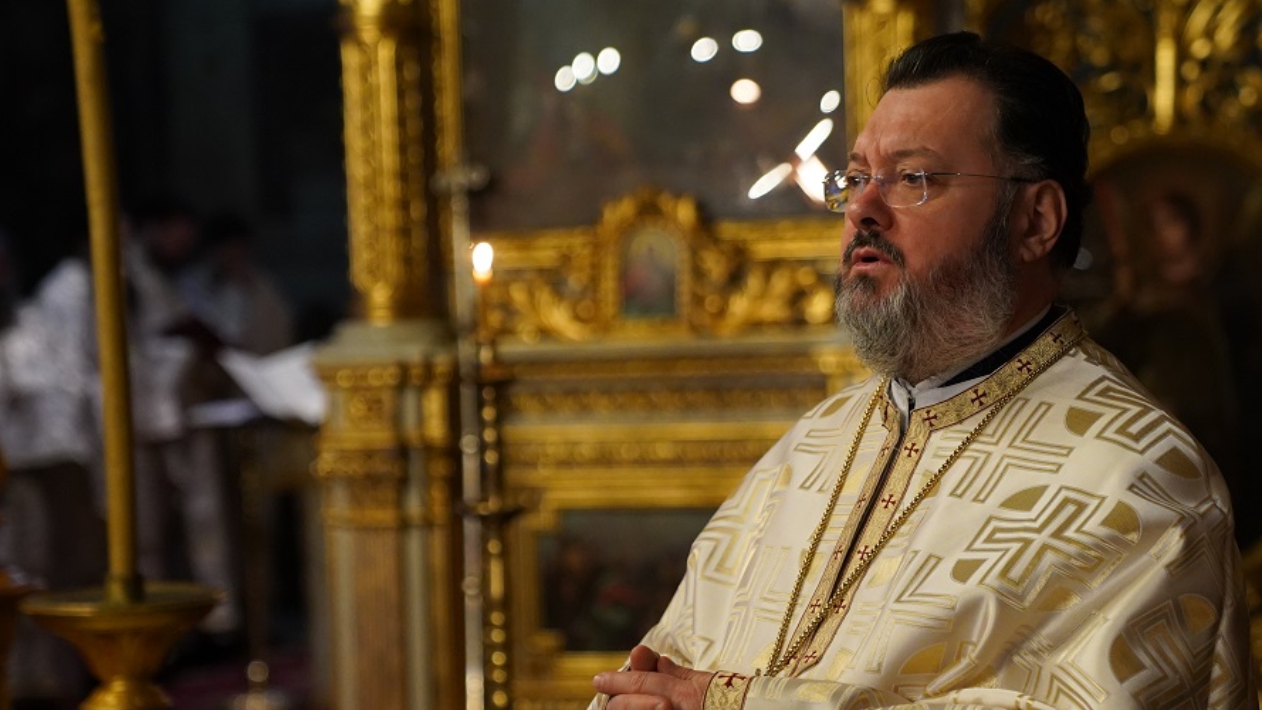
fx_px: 3313
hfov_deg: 21.5
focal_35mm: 99
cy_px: 443
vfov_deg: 12.2
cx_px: 754
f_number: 2.8
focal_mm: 70
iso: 4000
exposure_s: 1/100
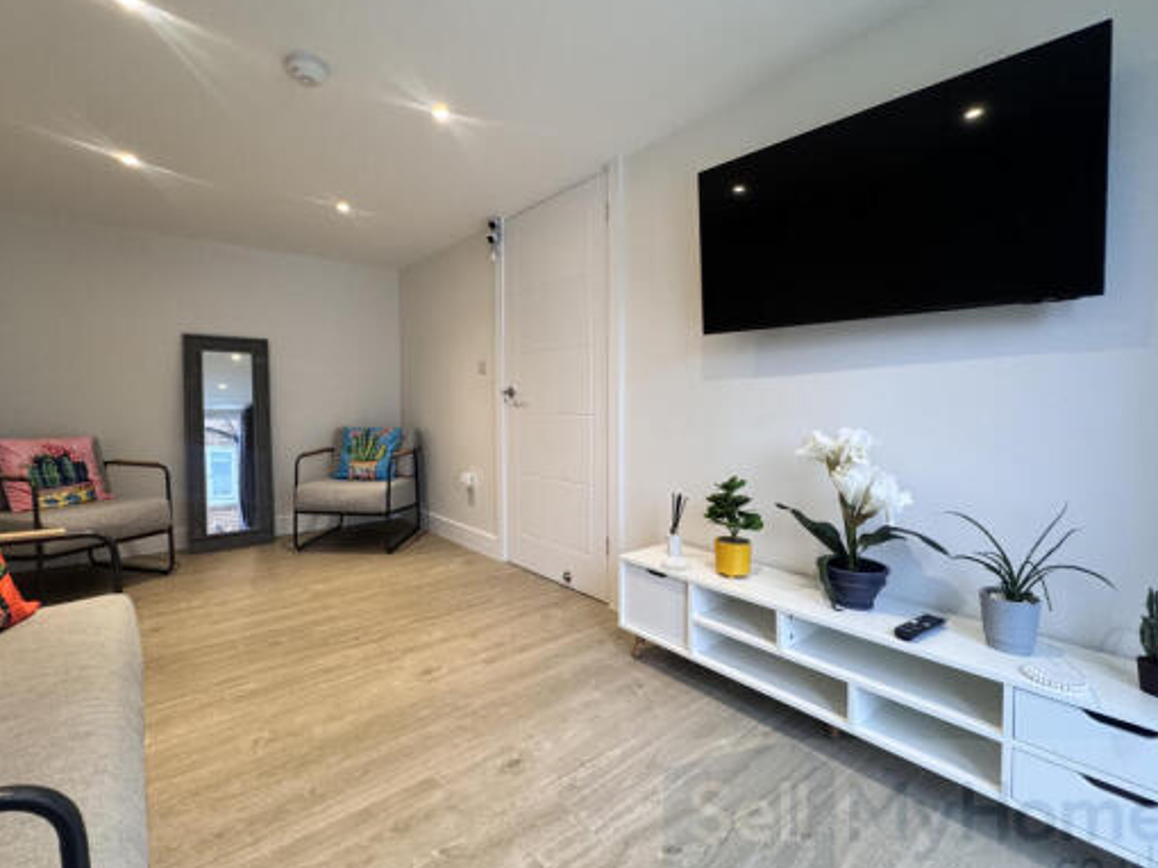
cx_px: 530
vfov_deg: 78.0
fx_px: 535
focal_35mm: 16
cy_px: 415
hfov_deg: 94.3
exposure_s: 1/99
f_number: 2.2
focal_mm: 2.22
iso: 250
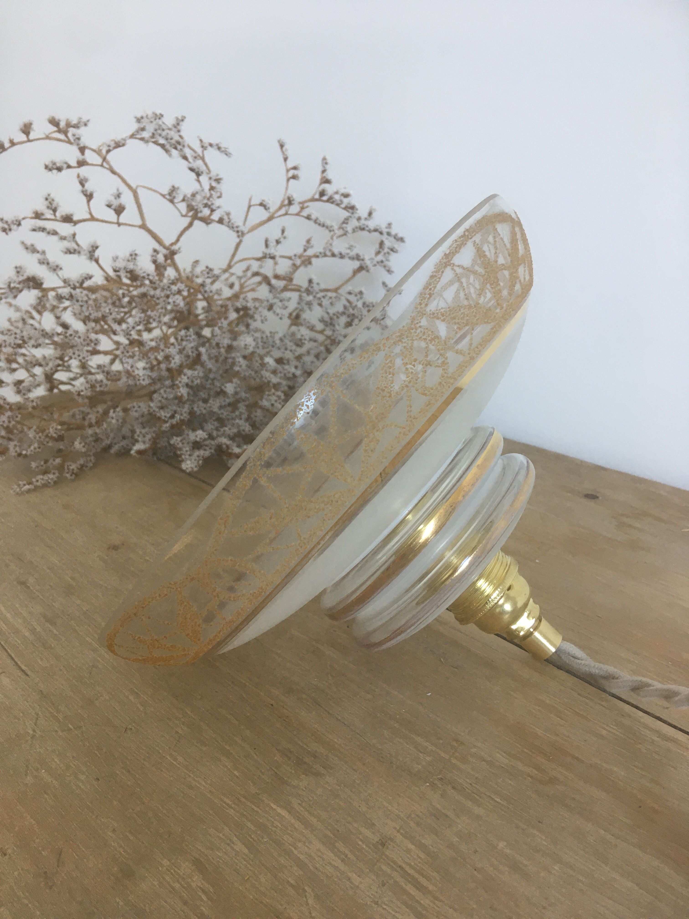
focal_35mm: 29
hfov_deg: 48.2
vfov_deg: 61.7
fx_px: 770
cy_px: 460
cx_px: 344
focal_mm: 4.15
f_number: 2.2
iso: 80
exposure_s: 1/33
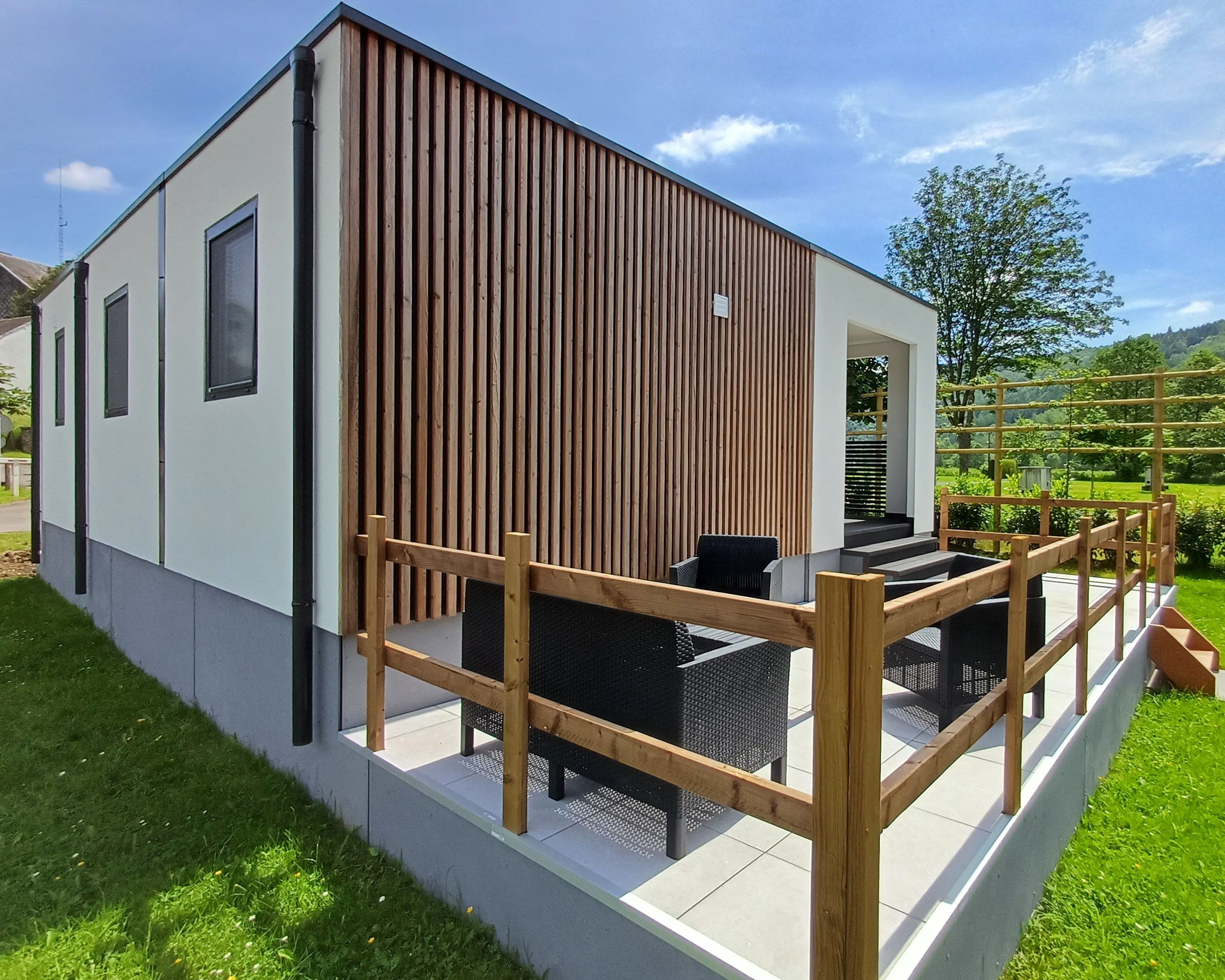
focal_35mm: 19
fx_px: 689
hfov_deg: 83.0
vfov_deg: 70.8
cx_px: 681
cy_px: 478
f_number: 2.2
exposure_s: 1/1520
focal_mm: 1.64
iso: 40
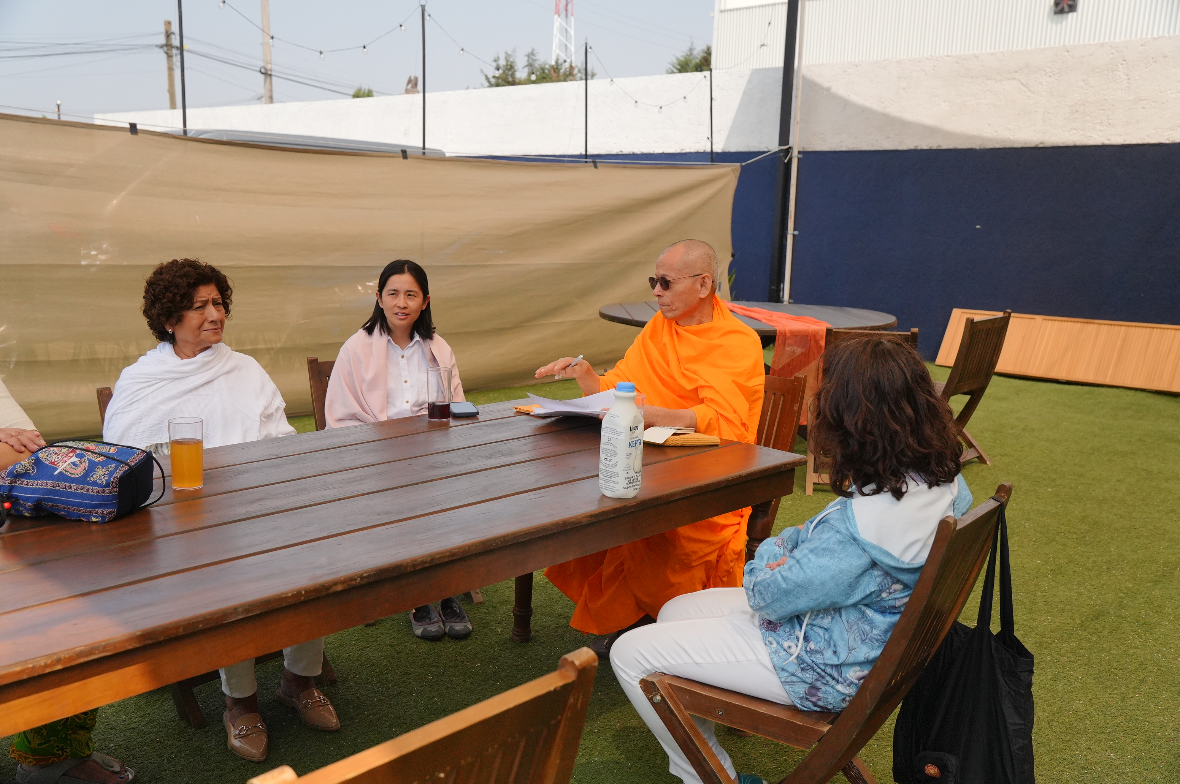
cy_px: 392
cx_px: 590
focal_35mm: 33
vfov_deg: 39.9
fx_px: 1081
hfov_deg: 57.3
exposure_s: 1/6400
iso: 800
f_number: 4
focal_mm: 22
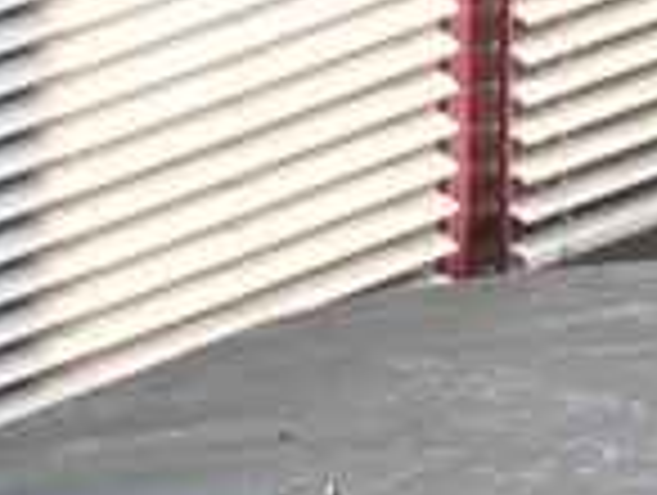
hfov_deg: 1.2
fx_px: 31729
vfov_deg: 0.9
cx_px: 513
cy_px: 1368
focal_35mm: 1669
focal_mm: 40
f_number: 4
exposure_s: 1/200
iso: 100
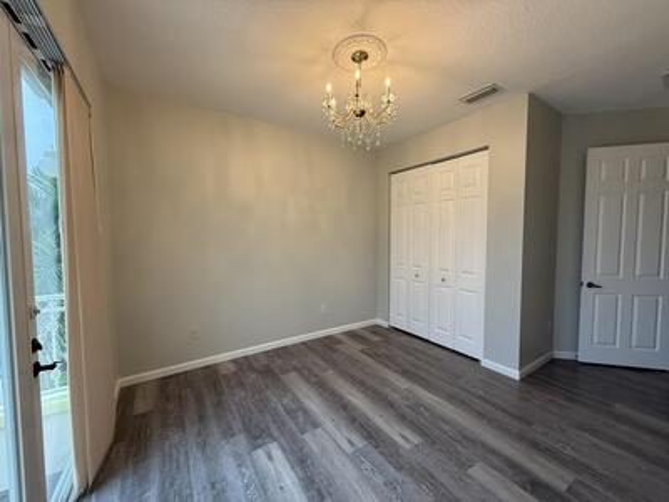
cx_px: 334
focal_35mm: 14
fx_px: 271
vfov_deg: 85.7
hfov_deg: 102.1
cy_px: 251
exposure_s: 1/60
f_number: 2.2
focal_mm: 2.22
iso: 250
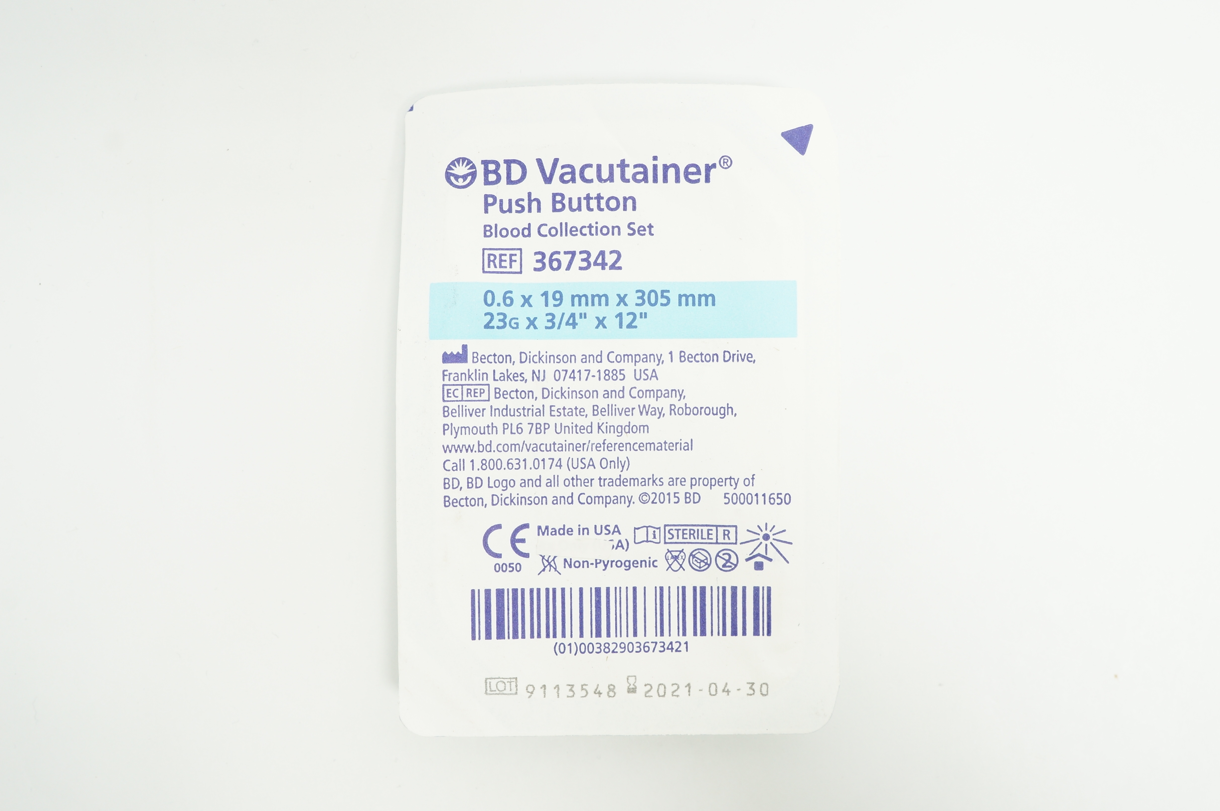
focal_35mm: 30
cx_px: 610
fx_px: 1016
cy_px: 406
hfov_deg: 62.0
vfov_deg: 43.5
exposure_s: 1/15
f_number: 9
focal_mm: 20
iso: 400
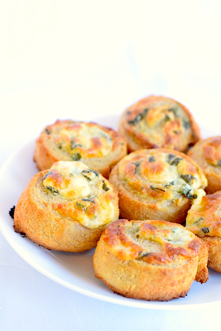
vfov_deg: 27.0
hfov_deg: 18.2
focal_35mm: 75
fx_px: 691
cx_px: 110
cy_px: 166
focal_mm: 50
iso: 5000
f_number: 3.5
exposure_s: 1/320
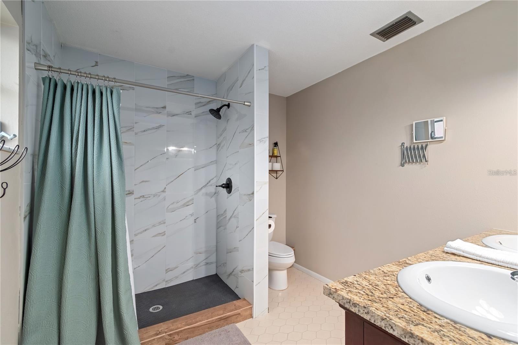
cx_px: 259
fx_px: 216
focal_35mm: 15
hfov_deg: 100.4
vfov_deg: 77.3
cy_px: 172
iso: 250
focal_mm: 10
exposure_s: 1/1.67
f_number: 9
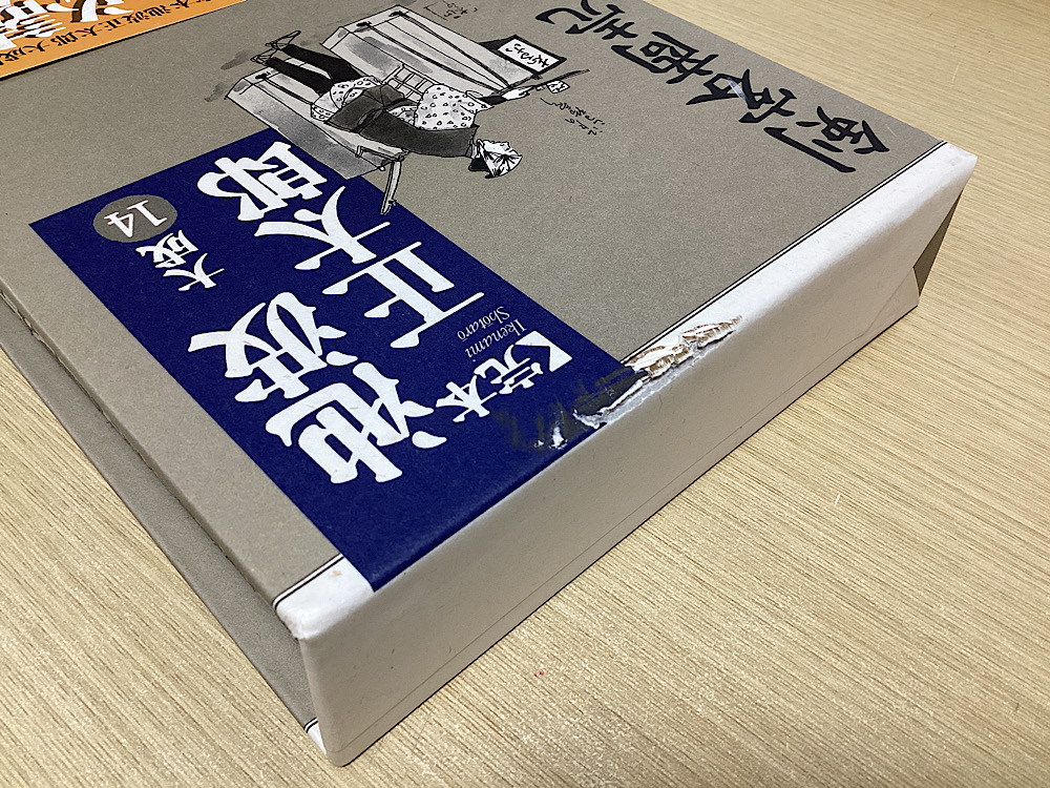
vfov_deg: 45.4
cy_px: 394
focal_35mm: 31
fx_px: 940
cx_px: 525
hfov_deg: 58.4
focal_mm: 3.3
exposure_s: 1/50
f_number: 2.4
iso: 80
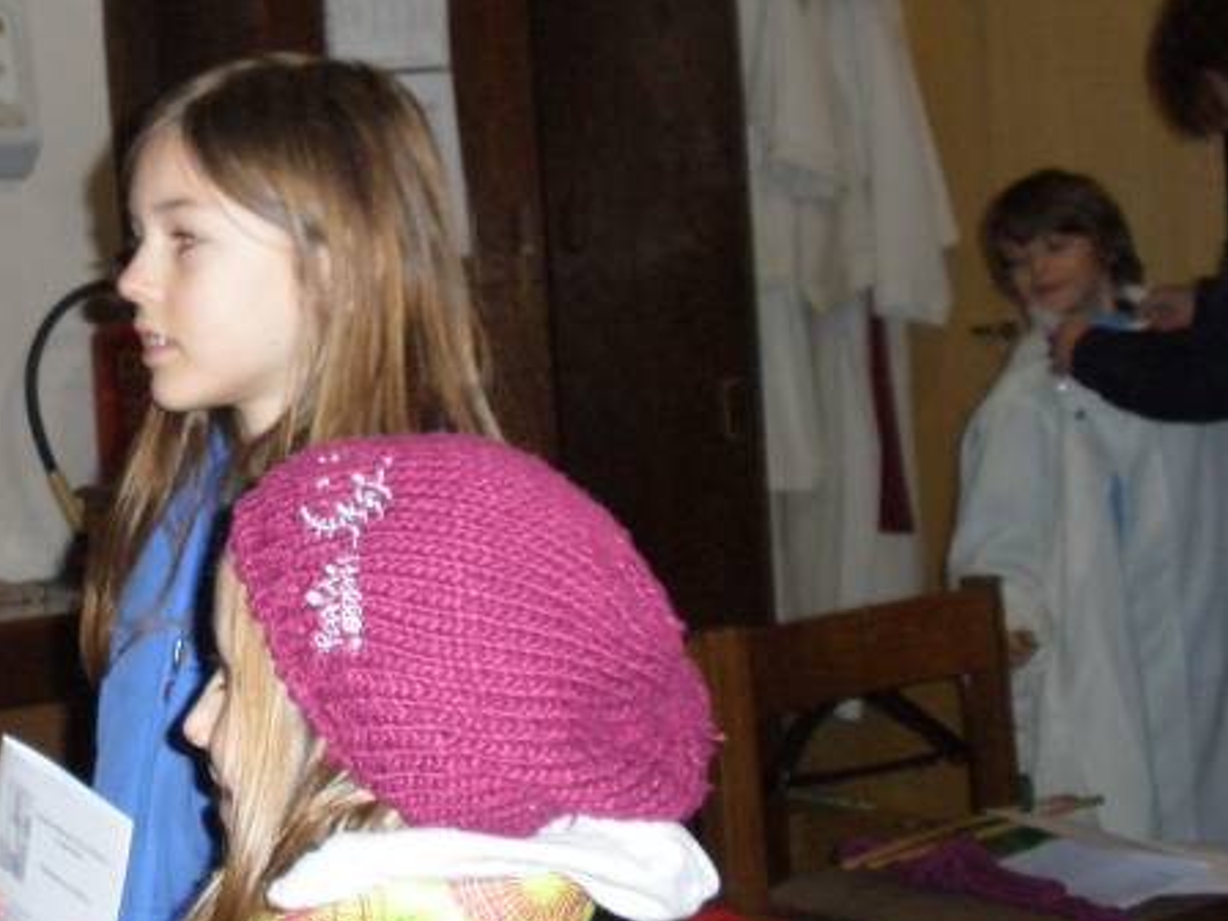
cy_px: 378
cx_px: 154
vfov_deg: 22.2
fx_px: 2341
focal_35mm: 66
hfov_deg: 28.4
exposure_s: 1/30
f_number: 3.5
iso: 200
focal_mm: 6.6
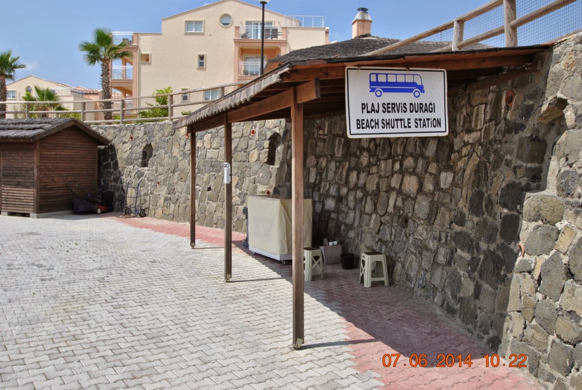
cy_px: 195
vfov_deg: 41.8
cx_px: 291
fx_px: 510
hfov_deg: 59.4
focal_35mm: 32
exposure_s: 1/250
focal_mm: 21
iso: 100
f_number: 8
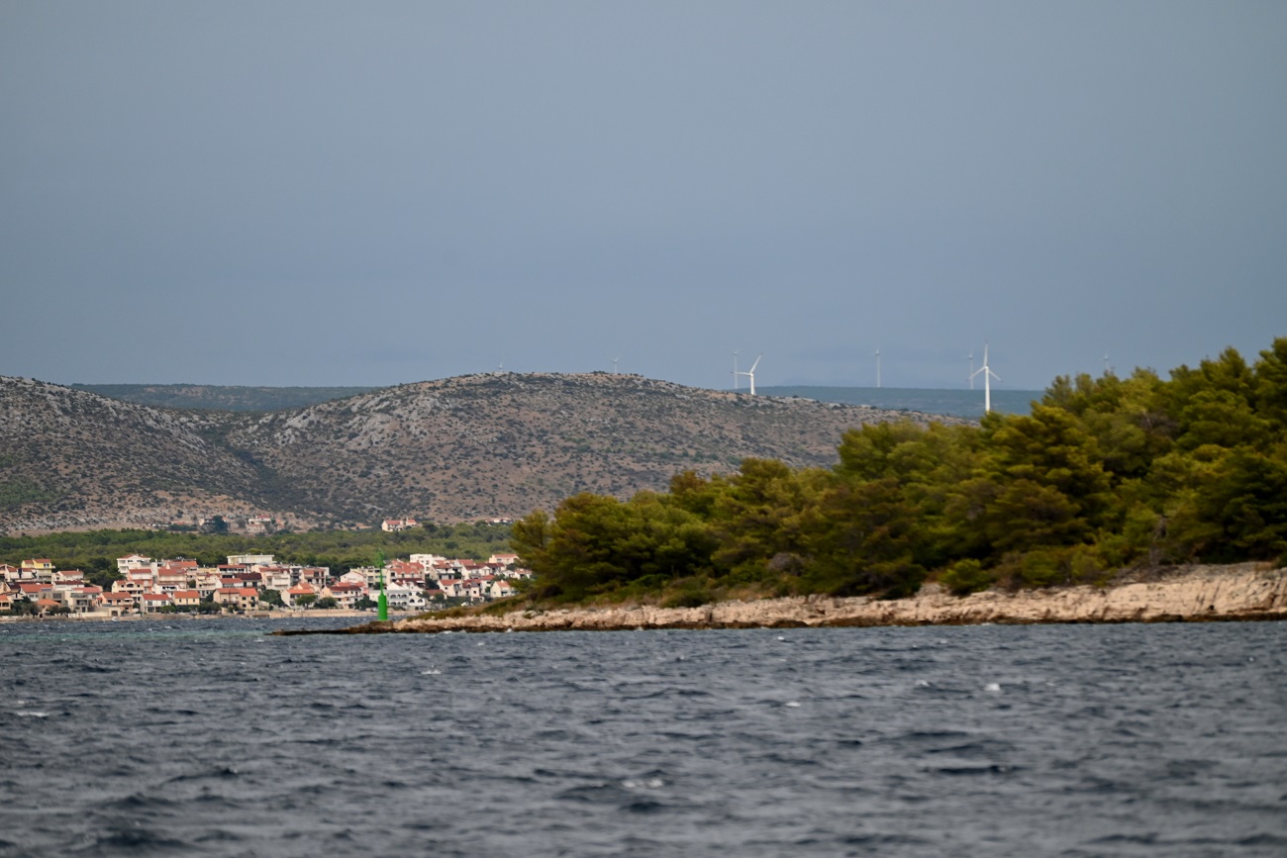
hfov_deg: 8.6
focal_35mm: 240
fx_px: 8580
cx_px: 644
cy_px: 429
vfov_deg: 5.7
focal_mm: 240
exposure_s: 1/500
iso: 500
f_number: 5.3
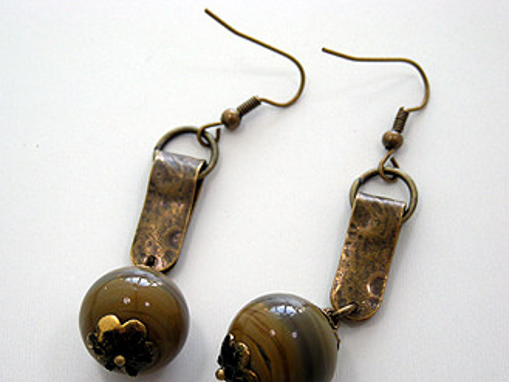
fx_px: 1324
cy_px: 220
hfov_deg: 21.8
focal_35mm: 90
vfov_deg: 16.4
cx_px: 229
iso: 81
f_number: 3.9
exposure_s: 1/60
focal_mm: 12.3
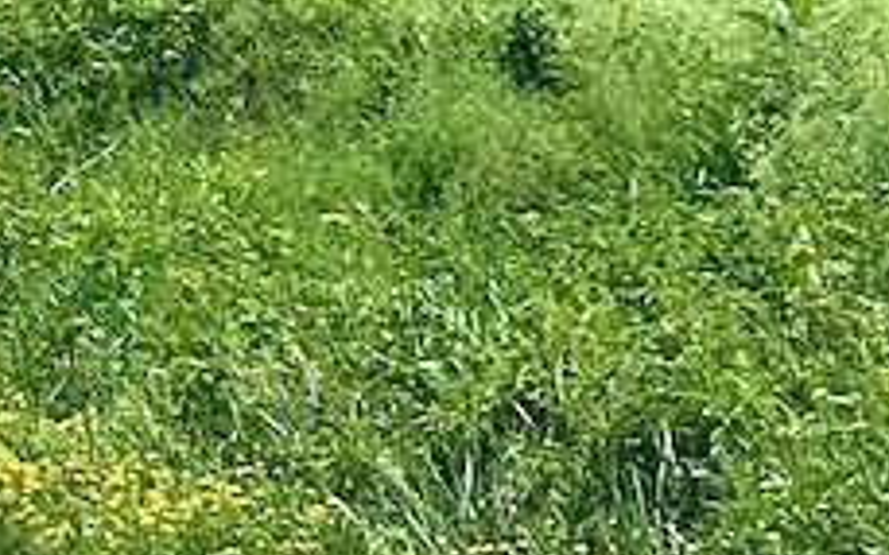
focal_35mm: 285
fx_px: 6903
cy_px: -439
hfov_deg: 7.0
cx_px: -1161
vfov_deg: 4.6
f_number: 1.78
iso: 64
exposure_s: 1/2809
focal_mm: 6.86
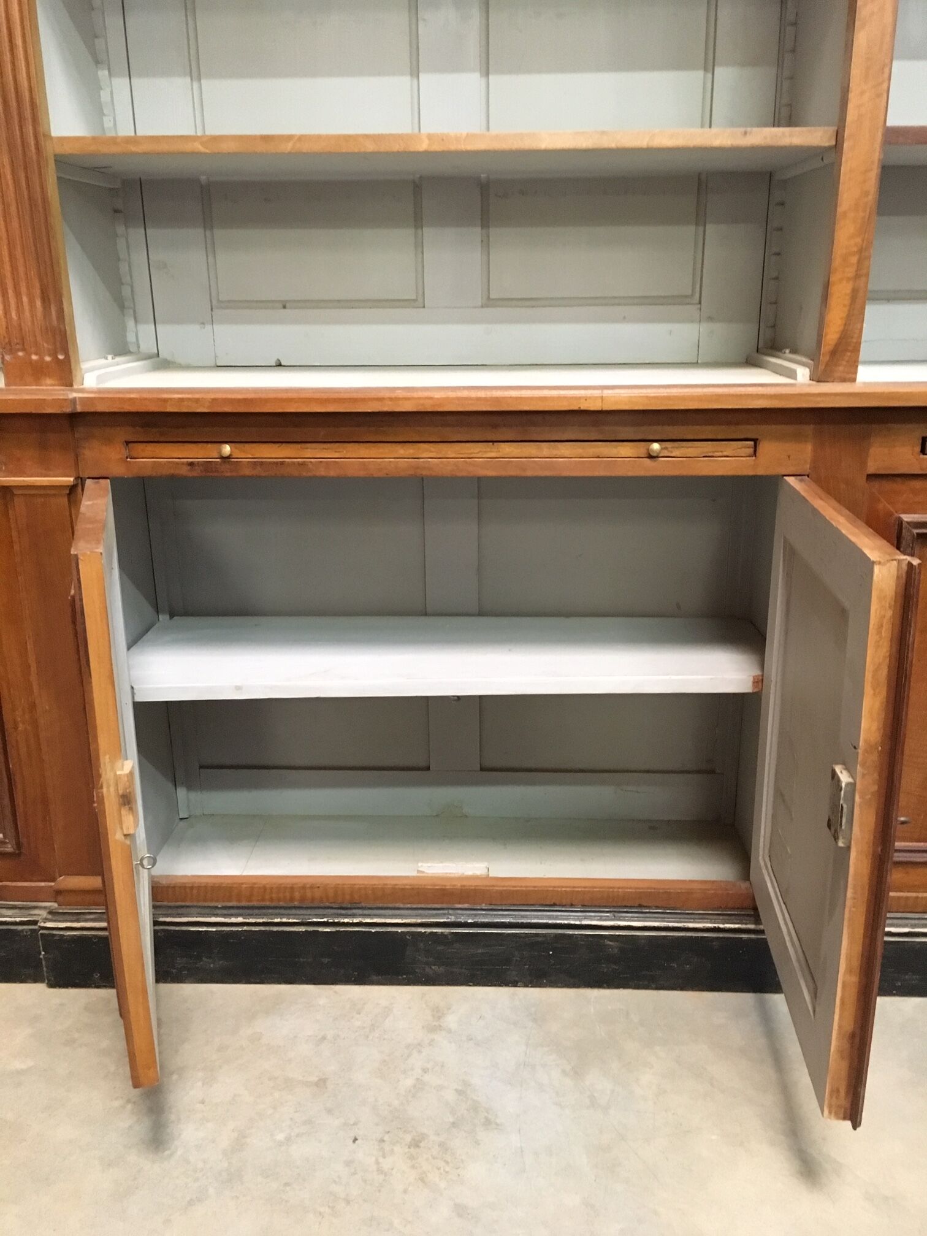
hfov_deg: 48.2
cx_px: 464
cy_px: 618
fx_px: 1035
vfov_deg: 61.7
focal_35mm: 29
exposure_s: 1/17
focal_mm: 4.15
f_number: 2.2
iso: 320
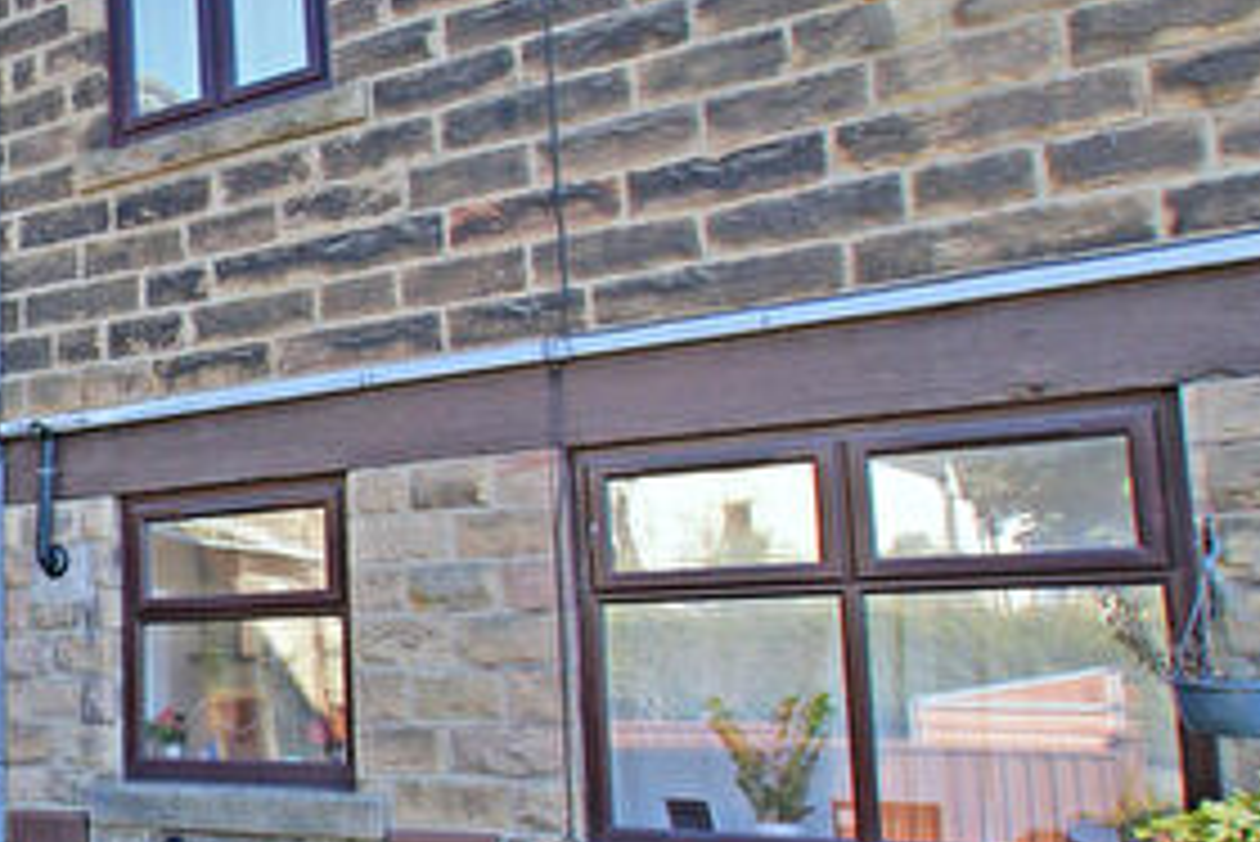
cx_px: -261
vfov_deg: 32.3
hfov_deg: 36.2
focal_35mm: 41
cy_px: 522
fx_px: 1444
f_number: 6.3
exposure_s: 1/50
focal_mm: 11
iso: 100
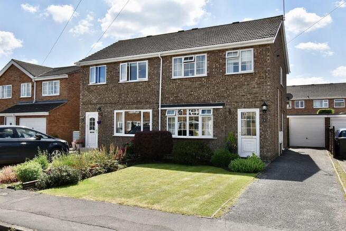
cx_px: 173
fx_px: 288
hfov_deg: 61.9
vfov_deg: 43.6
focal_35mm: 30
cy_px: 116
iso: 200
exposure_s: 1/400
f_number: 10
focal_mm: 20
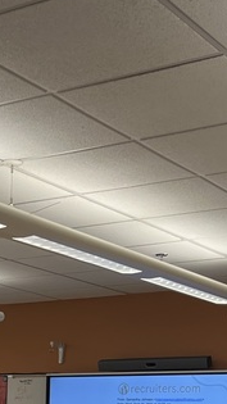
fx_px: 985
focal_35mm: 92
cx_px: -46
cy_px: 437
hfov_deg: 12.8
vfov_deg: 22.0
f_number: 1.5
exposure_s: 1/120
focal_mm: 5.7
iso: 80
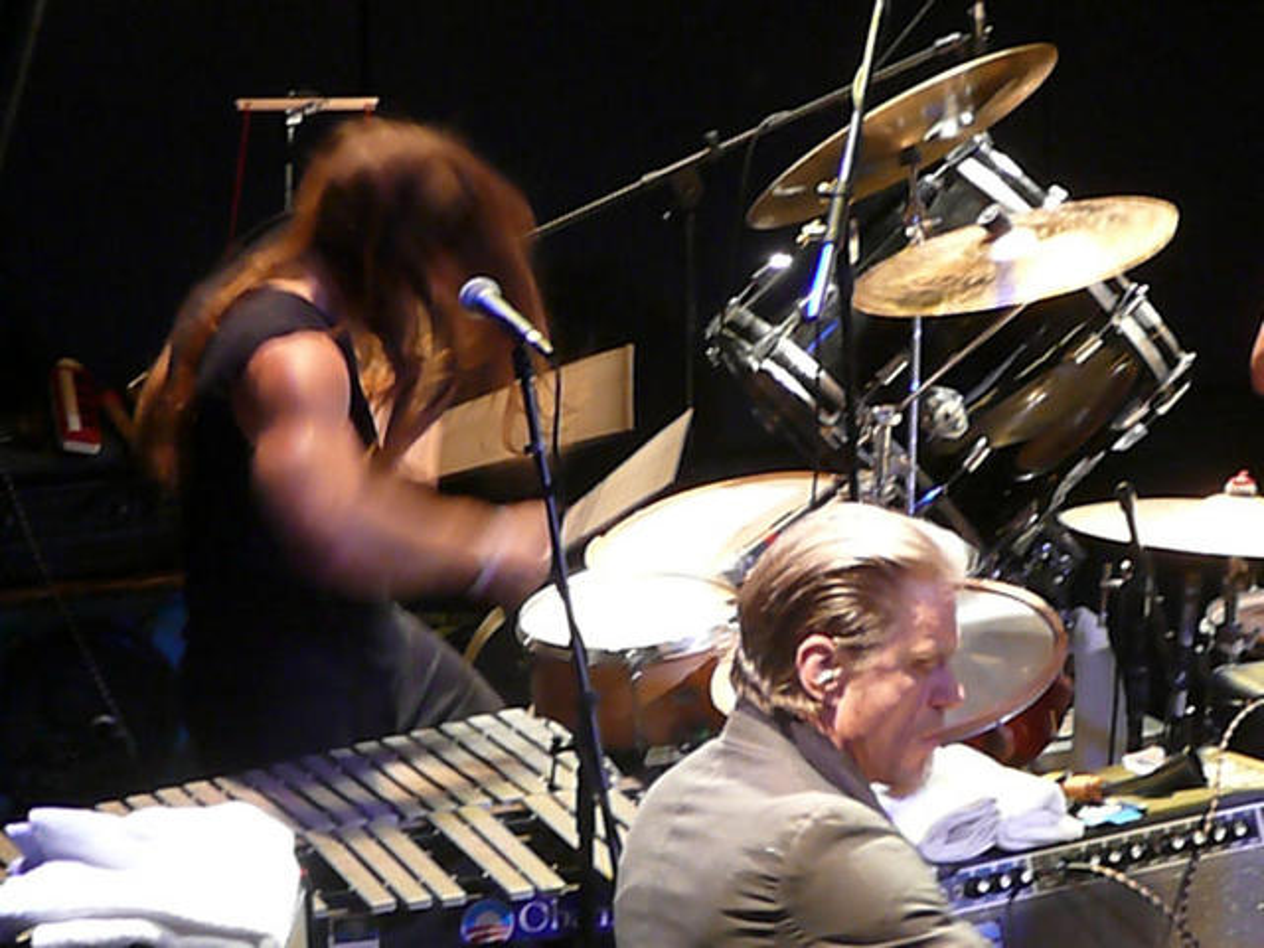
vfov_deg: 10.0
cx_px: 632
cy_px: 474
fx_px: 5404
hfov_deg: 13.3
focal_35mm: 148
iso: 800
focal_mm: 22
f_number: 4
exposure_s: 1/30
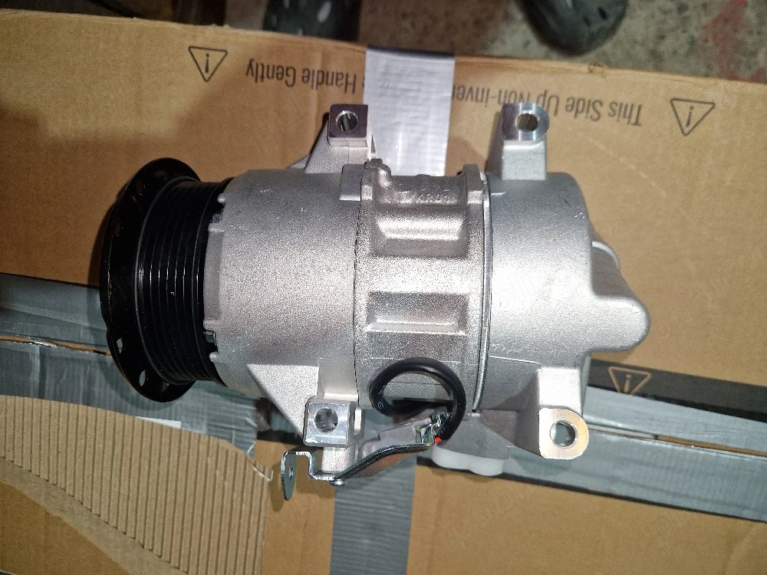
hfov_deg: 73.9
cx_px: 384
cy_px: 288
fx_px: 510
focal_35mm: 23
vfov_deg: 58.9
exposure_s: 1/100
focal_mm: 5.4
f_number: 1.8
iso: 160
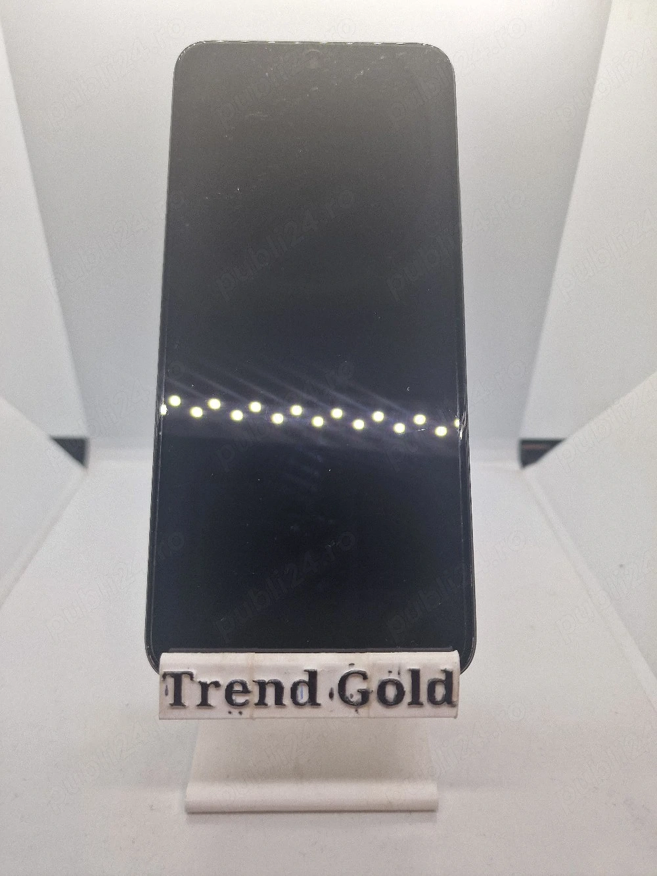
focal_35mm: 23
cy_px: 438
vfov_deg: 73.9
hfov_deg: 58.9
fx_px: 582
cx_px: 328
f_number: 1.8
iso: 50
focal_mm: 6.4
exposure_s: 1/182
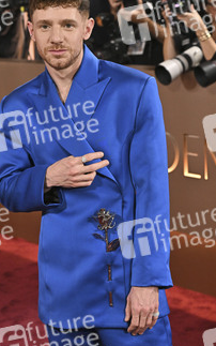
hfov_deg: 12.9
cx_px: 75
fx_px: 951
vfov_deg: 20.6
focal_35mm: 101
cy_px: 180
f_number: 5.6
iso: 2500
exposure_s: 1/320
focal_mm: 80
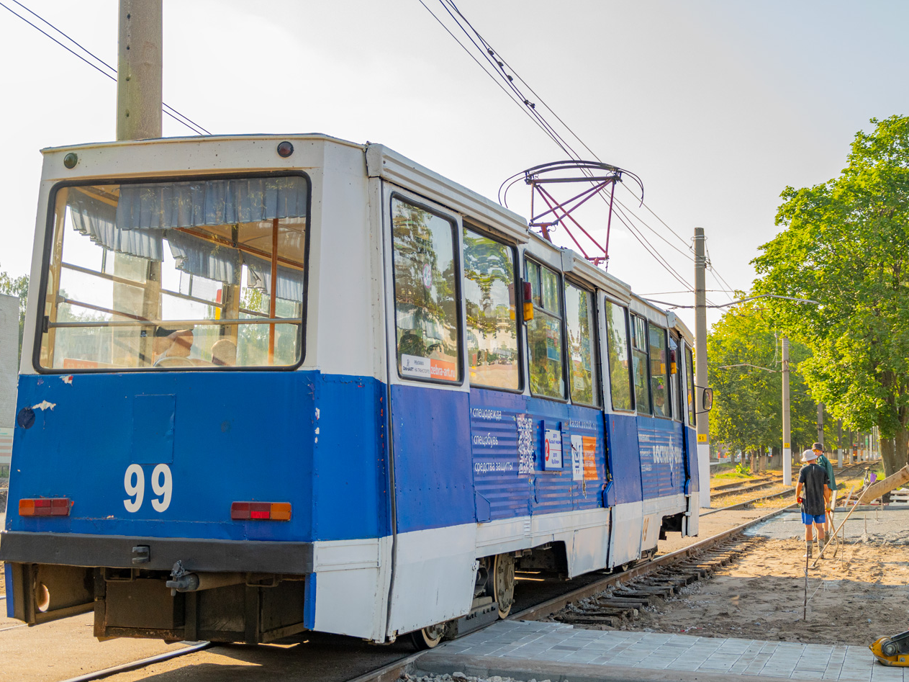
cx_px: 466
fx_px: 1392
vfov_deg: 27.5
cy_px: 347
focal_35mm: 53
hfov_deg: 36.2
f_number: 4.2
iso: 200
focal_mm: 32
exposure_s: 1/500
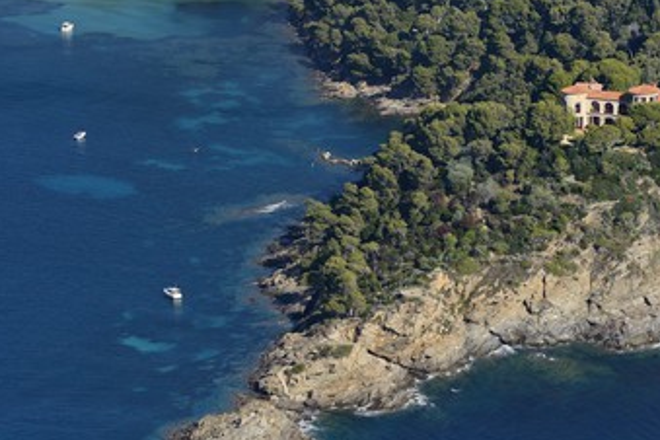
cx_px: 308
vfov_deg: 5.5
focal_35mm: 248
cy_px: 257
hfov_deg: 8.3
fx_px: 4546
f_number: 10
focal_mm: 200
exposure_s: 1/1600
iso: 800
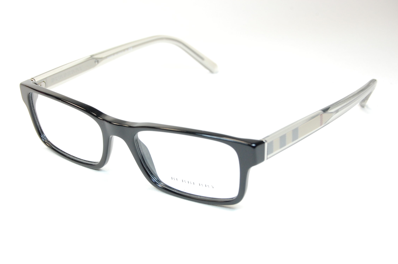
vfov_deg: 17.4
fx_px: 861
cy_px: 132
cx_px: 199
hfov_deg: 26.0
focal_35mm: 78
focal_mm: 52
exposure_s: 1/160
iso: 800
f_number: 10
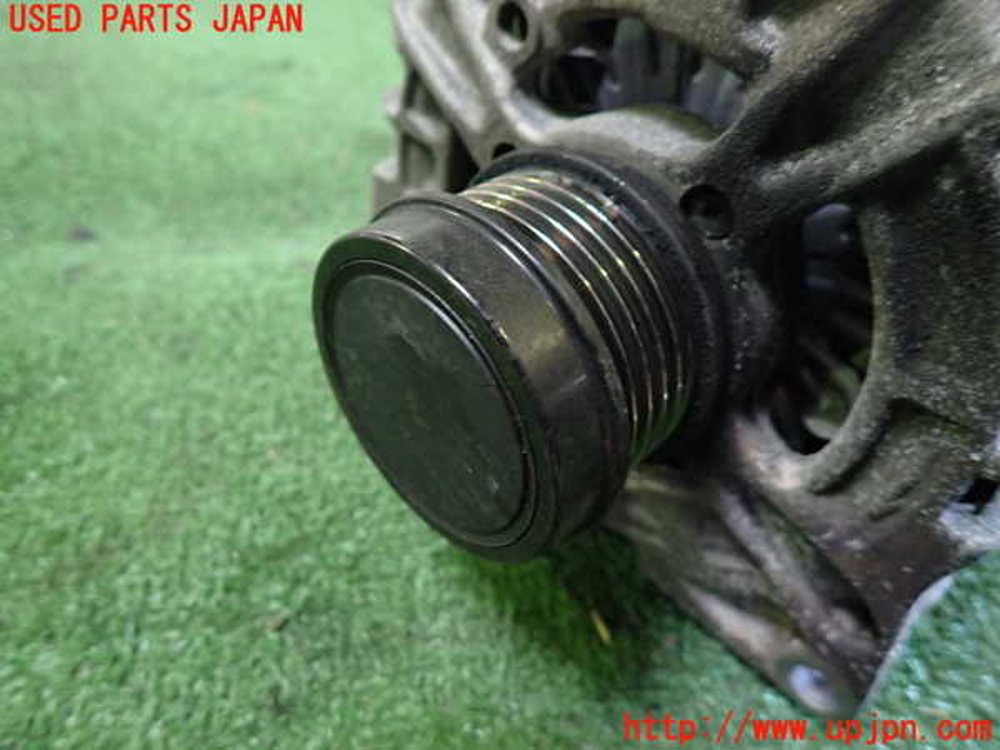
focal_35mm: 25
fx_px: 722
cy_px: 375
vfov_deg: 54.9
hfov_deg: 69.4
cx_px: 500
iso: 500
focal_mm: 4.5
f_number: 2
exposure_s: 1/30
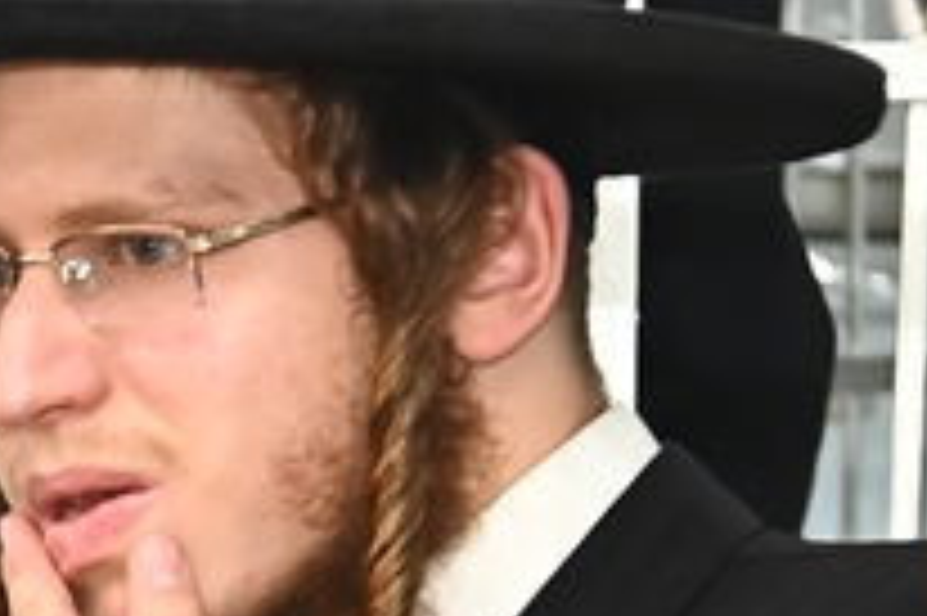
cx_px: -1413
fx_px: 11372
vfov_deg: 3.1
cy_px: 904
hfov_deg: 4.5
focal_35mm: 442
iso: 1600
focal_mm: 65
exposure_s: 1/160
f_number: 6.3
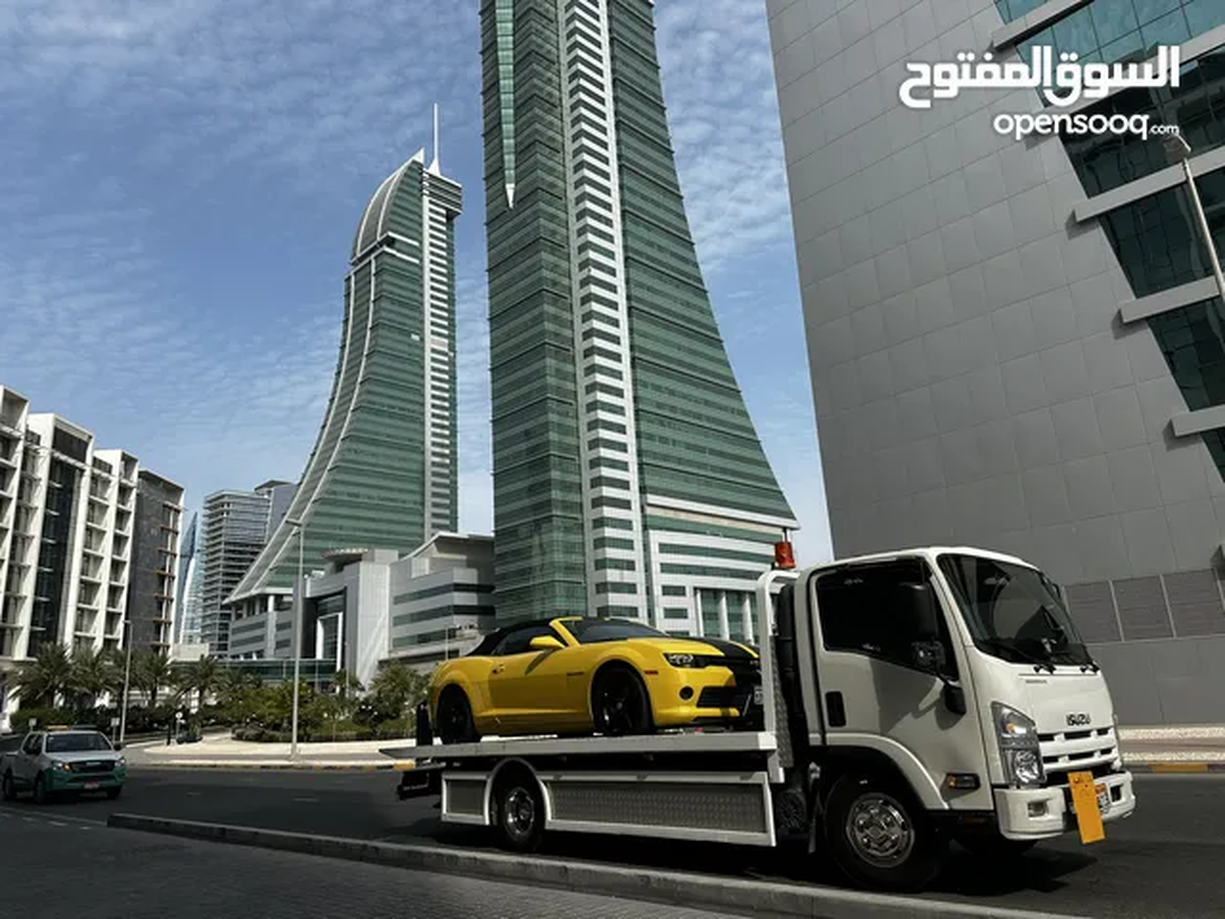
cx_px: 612
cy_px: 460
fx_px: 849
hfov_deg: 71.6
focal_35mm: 24
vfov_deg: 56.8
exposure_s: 1/5263
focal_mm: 6.86
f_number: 1.78
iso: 80
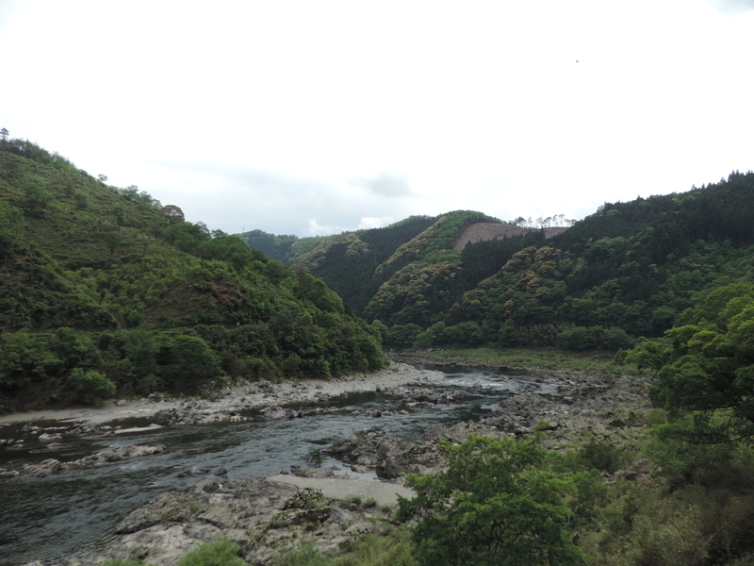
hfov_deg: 71.6
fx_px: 523
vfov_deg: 56.8
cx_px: 377
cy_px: 283
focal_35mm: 24
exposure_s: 1/1000
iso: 80
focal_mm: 4.3
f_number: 3
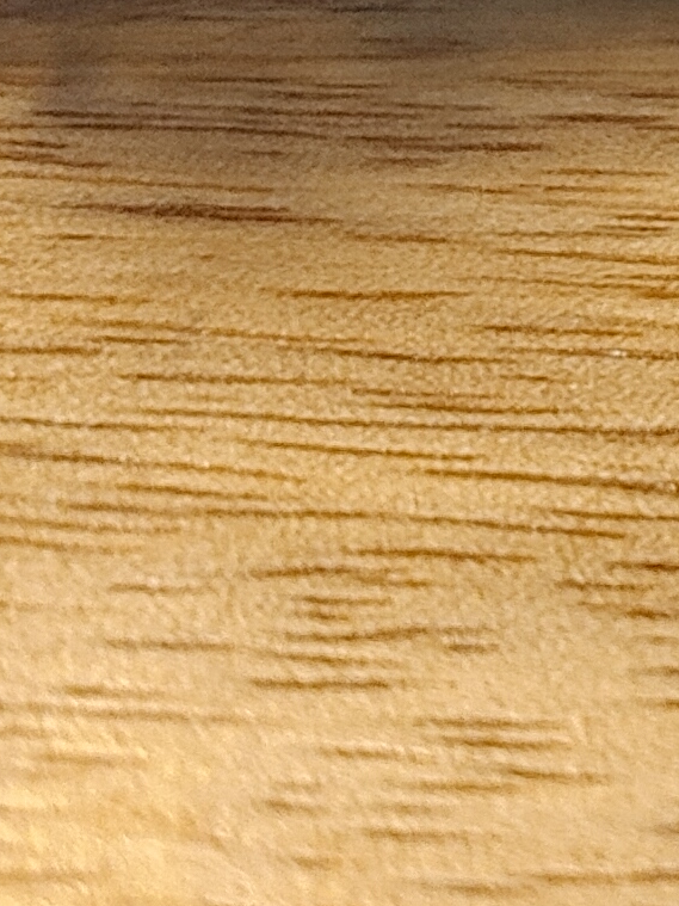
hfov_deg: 9.1
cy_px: -444
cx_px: 1930
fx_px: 3584
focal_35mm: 137
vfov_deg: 13.6
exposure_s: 1/100
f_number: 1.8
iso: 250
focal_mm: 4.81
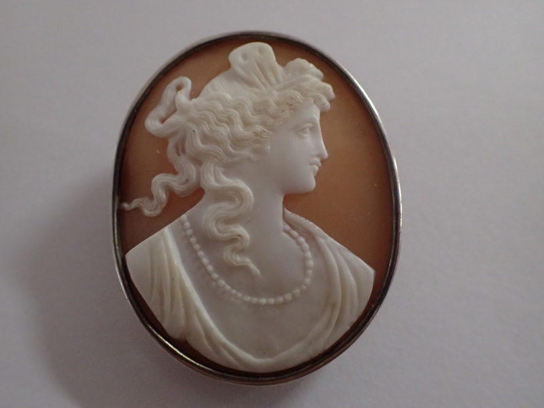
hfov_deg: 60.0
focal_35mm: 30
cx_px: 272
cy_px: 204
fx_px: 471
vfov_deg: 46.8
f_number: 2.3
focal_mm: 5.5
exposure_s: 1/50
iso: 800
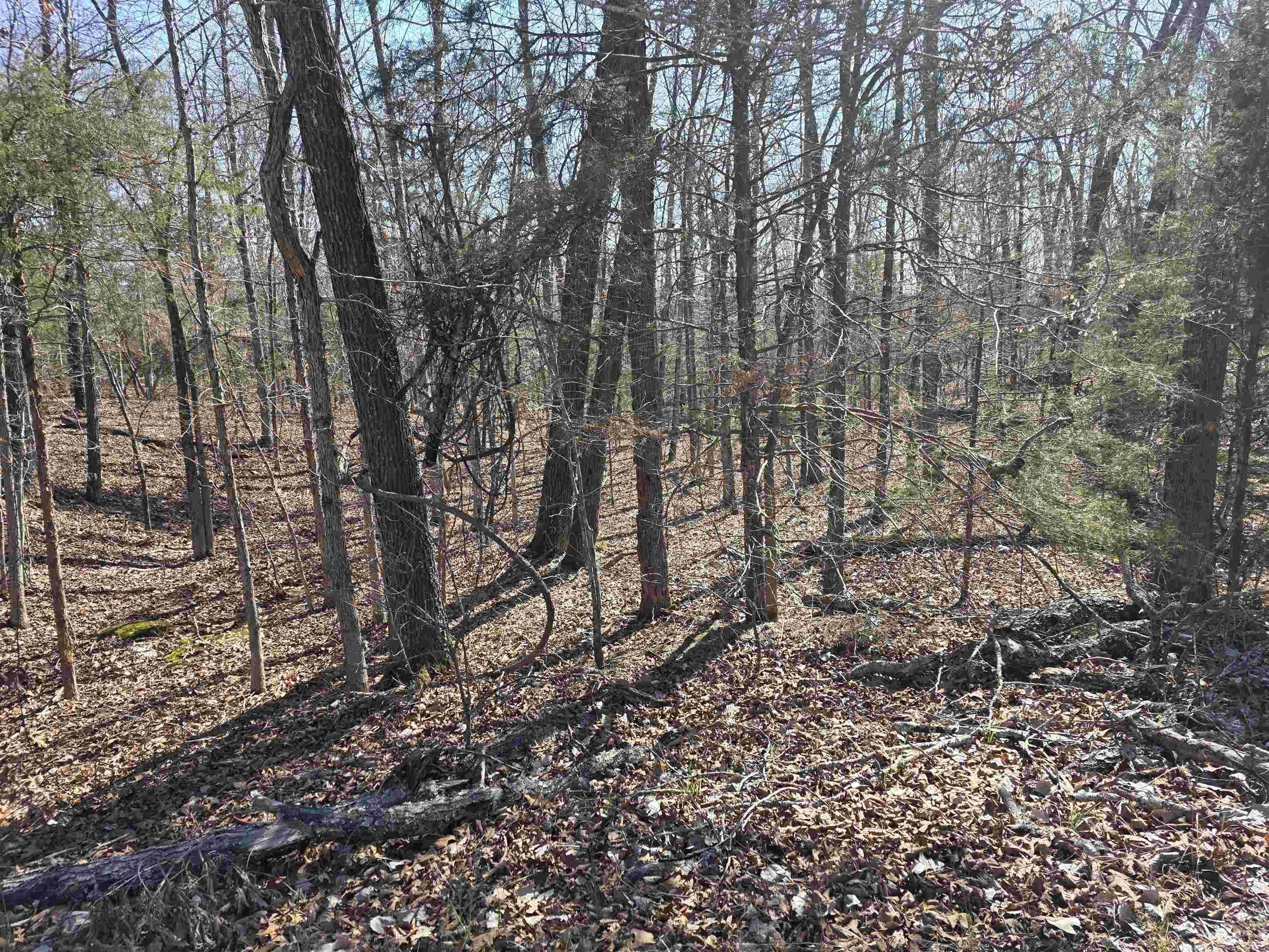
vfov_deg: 58.9
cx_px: 634
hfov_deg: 73.9
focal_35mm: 23
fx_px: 843
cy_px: 476
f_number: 1.7
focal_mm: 6.3
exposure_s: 1/359
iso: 25
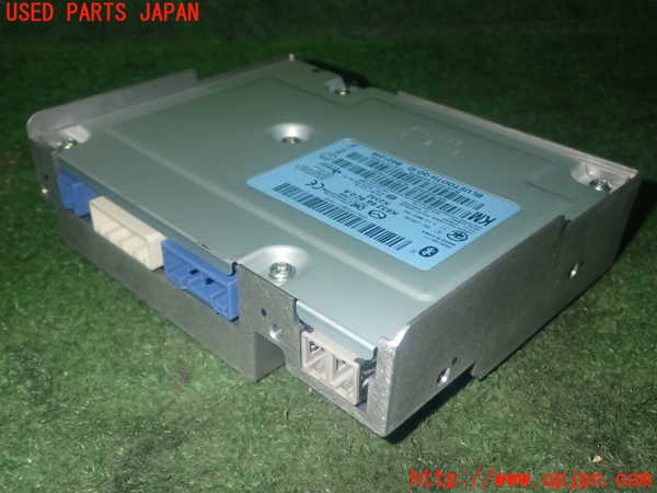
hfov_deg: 49.0
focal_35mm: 38
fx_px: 721
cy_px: 246
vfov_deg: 37.7
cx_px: 328
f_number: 8
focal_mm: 6.83
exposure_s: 1/40
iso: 400
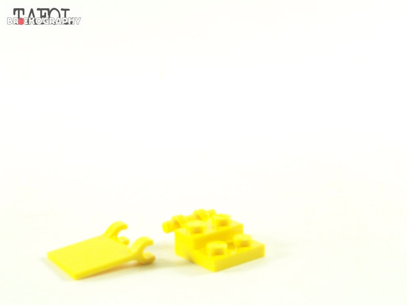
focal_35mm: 67
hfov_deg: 29.0
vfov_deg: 21.9
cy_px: 152
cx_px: 204
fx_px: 788
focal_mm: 11.1
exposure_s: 1/60
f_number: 3.2
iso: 400
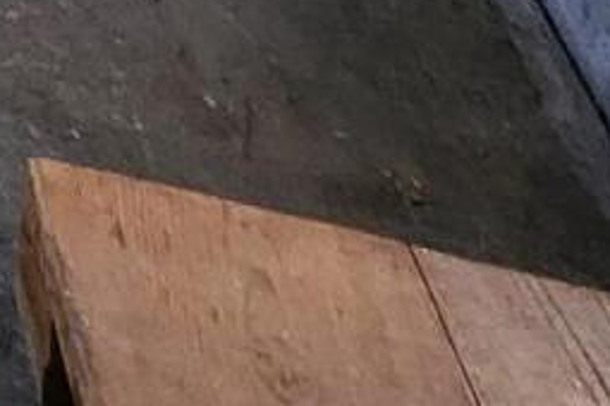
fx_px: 1796
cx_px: -1065
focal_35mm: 106
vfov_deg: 7.1
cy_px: -1428
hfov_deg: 12.3
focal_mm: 2.2
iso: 320
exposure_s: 1/60
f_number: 2.2
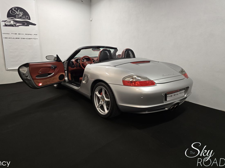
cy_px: 81
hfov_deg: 69.3
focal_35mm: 25
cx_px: 106
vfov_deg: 54.9
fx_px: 162
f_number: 1.7
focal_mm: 6.3
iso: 400
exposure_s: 1/100
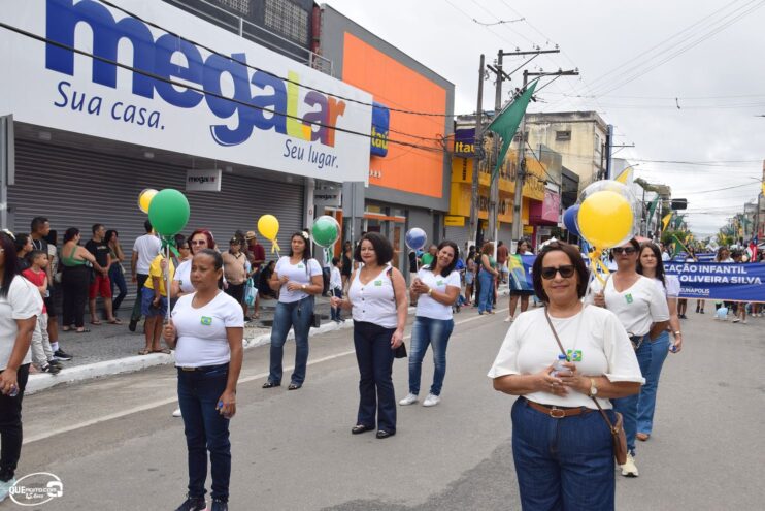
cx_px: 382
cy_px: 256
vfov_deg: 36.9
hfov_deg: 53.1
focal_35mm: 36
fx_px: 765
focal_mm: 24
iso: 200
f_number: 9
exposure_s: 1/320
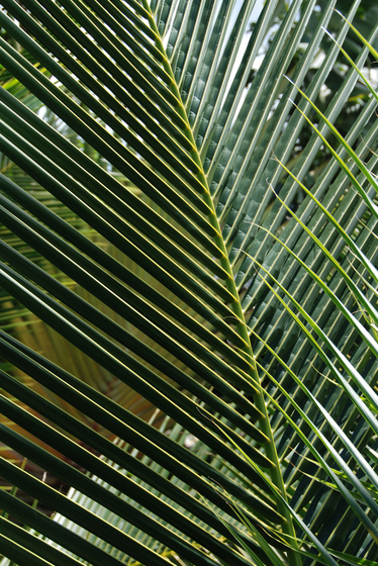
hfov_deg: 15.2
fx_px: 1416
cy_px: 258
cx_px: 189
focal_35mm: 90
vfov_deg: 22.6
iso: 100
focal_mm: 48
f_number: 6.3
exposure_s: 1/160
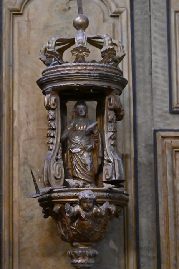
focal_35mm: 140
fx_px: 1045
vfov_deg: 14.7
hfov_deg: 9.8
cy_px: 134
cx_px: 90
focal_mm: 140
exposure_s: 1/160
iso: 36000
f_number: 6.3
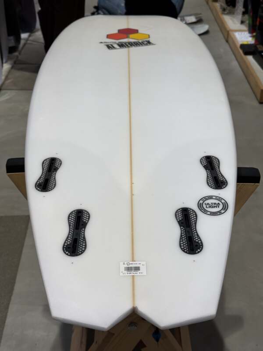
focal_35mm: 48
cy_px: 176
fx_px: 486
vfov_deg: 39.7
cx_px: 132
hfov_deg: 30.3
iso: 64
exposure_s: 1/220
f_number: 1.78
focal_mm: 6.76
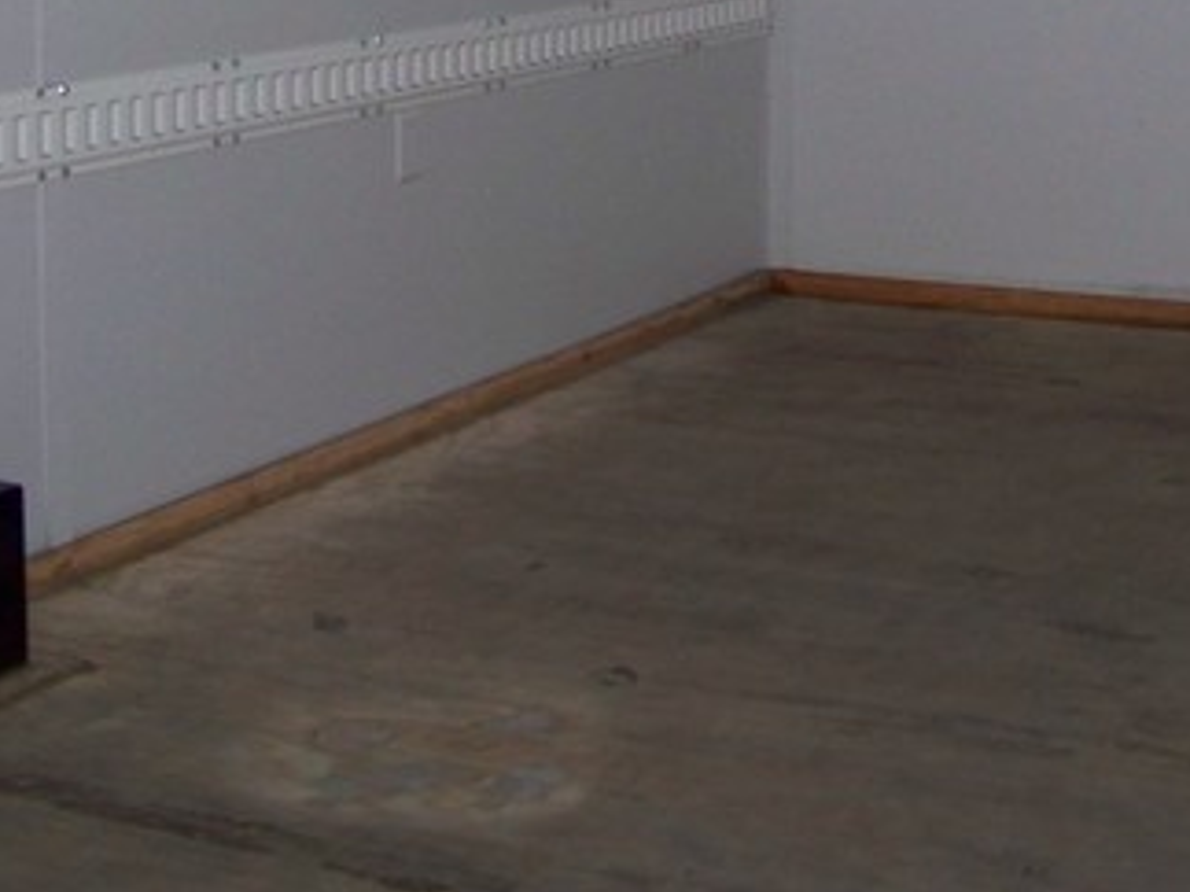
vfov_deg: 18.3
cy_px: -24
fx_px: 2680
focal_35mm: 78
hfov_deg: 24.9
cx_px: 807
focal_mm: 5.85
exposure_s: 1/30
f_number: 2.8
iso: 200
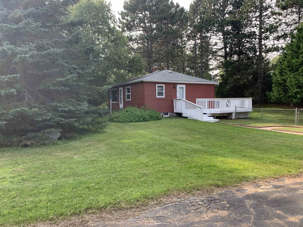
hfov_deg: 67.3
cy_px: 114
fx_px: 228
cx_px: 152
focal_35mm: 26
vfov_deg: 53.1
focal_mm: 4.25
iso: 25
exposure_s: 1/289
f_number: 1.8
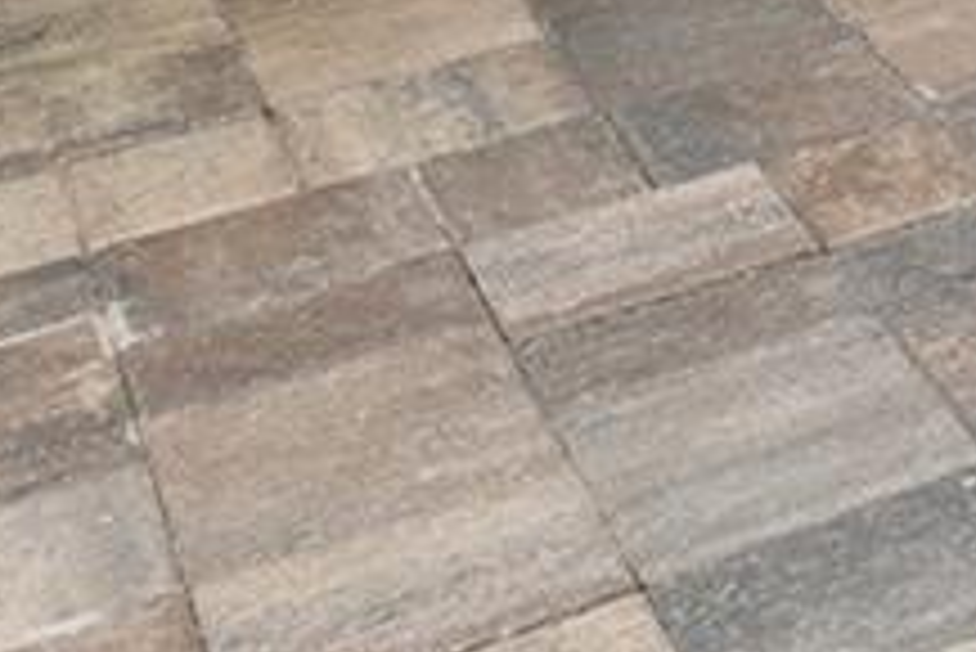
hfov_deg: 13.0
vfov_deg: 10.4
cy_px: -1151
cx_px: 2559
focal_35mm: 103
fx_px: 2794
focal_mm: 14
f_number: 8
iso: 200
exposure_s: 1/125
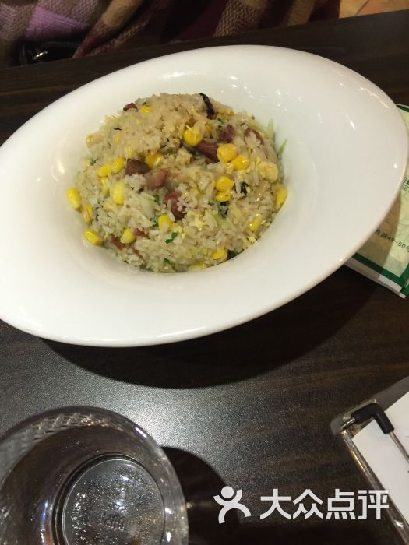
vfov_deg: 61.7
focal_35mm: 29
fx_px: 457
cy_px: 272
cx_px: 204
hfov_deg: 48.2
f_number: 2.2
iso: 125
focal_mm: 4.15
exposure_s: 1/8
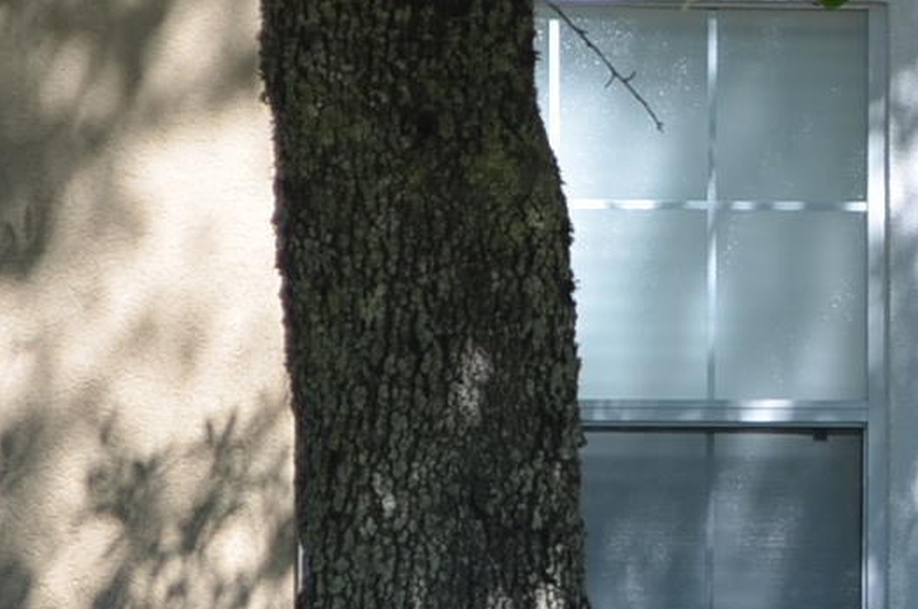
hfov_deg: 5.3
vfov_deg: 3.5
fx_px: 9888
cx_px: 1557
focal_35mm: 388
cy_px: 672
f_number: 6.3
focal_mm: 55
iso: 100
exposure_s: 1/160
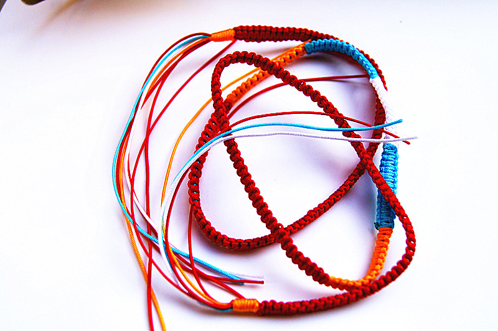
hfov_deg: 46.4
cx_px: 249
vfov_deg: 31.8
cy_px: 166
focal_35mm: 42
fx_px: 581
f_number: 5.6
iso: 200
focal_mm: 28
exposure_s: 1/640
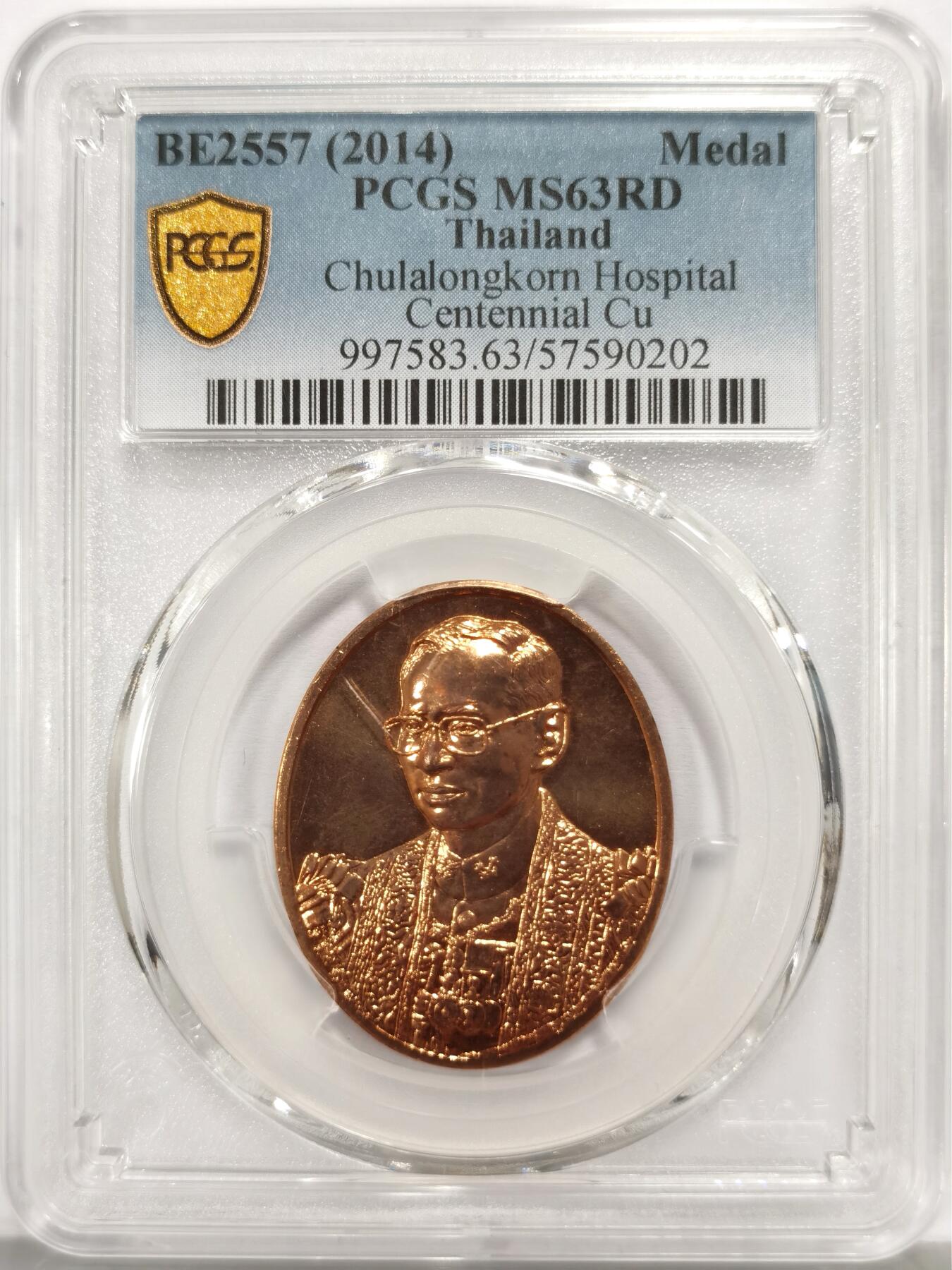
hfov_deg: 27.0
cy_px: 635
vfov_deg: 35.5
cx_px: 476
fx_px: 1980
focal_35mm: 54
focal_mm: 5.56
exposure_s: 1/100
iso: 125
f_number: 16
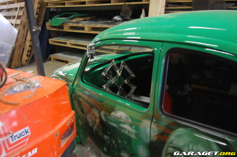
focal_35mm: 34
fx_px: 227
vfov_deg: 38.2
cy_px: 78
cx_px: 118
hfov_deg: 55.2
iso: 1250
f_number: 3.8
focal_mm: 23
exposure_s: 1/8
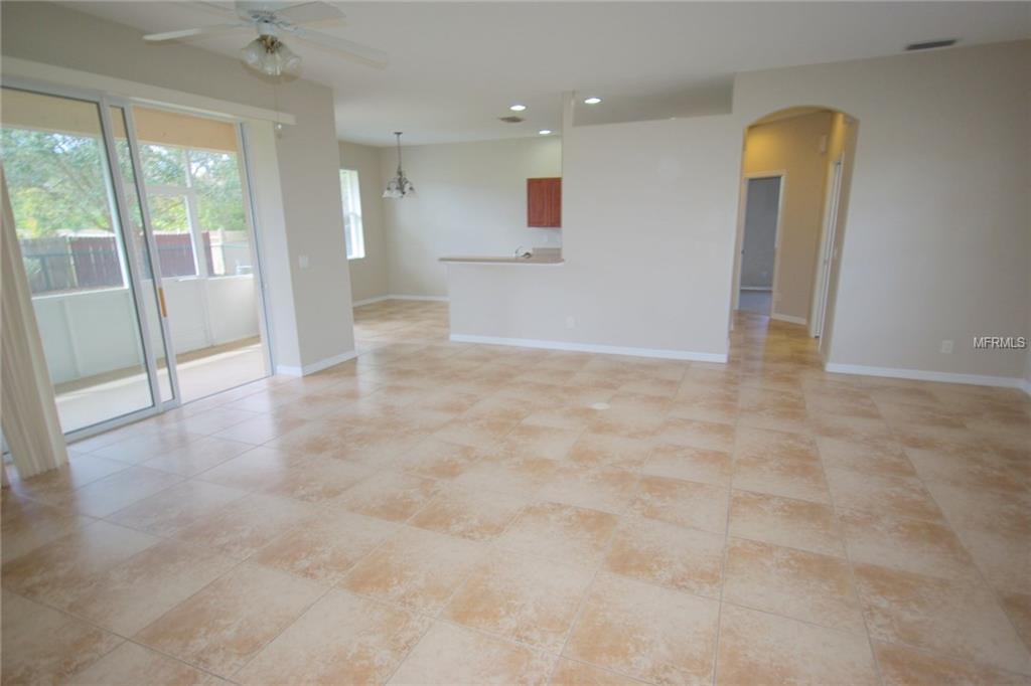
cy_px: 343
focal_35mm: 20
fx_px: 558
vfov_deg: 63.2
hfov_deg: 85.4
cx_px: 516
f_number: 4.5
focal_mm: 13
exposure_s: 1/30
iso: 100
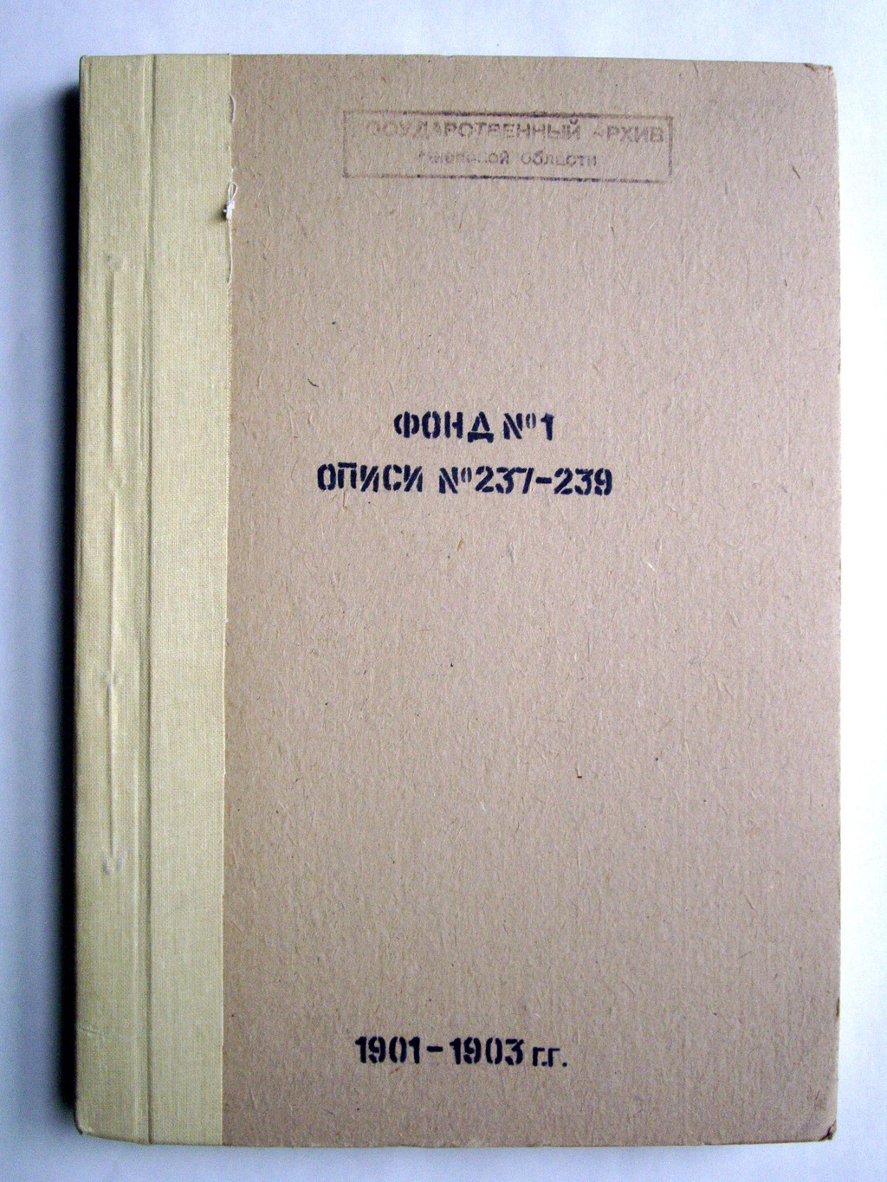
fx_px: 1571
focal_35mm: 46
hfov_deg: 31.5
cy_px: 591
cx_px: 444
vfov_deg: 41.2
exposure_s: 1/60
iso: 400
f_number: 3.1
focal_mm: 9.6
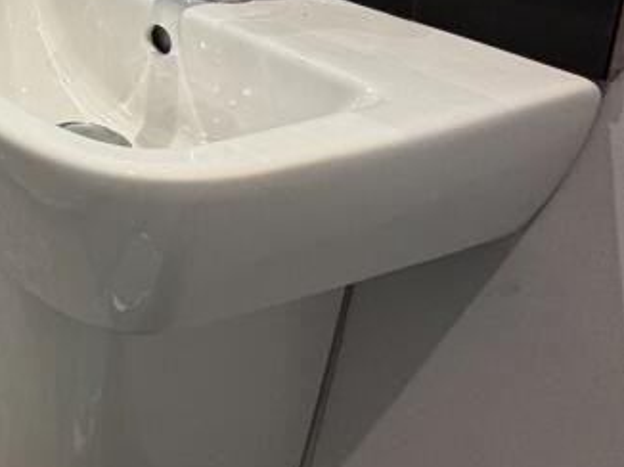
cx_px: -251
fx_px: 793
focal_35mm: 44
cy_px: -117
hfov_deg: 30.3
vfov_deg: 28.0
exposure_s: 1/100
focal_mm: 2.22
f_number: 2.2
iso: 160
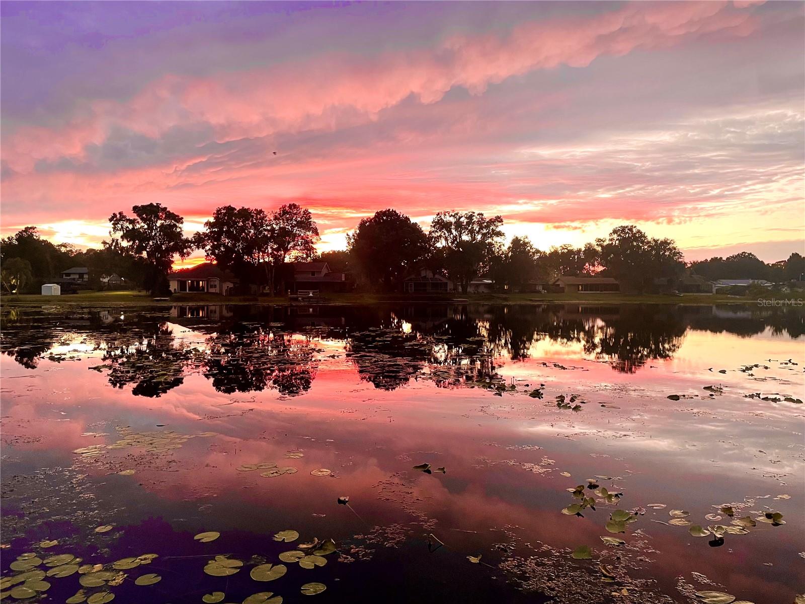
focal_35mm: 26
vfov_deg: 53.1
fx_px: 605
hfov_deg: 67.3
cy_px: 302
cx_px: 402
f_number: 1.6
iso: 250
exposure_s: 1/60
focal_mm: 4.2
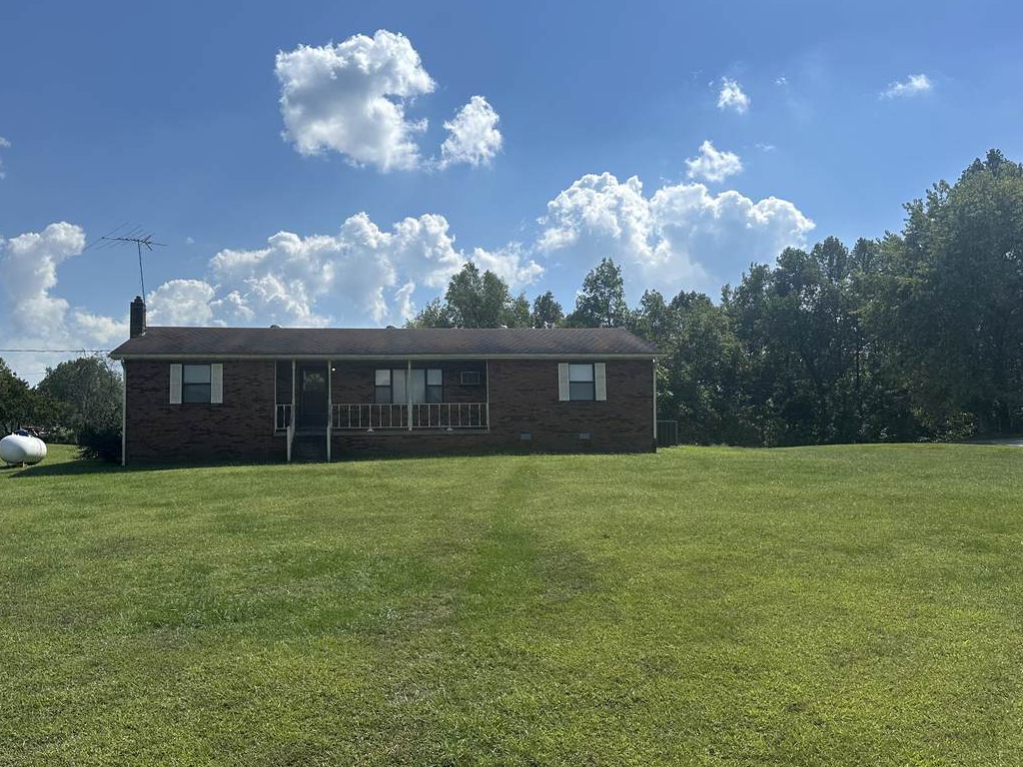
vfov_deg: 46.8
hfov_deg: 59.8
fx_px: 887
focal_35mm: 30
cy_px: 364
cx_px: 451
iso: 80
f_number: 1.78
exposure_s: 1/9709
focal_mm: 6.86
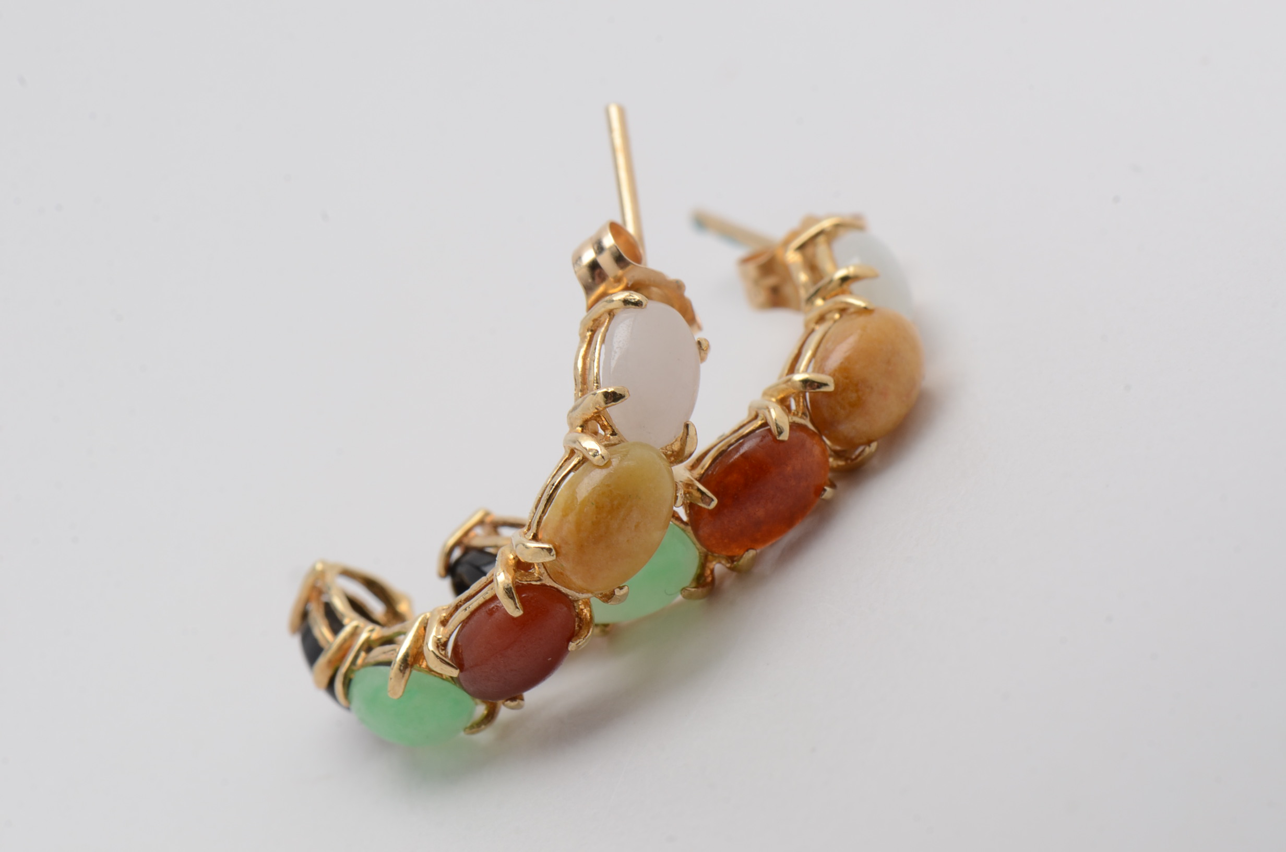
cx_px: 643
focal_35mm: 128
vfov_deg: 10.7
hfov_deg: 16.1
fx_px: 4545
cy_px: 426
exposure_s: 1/125
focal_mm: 85
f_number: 18
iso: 200
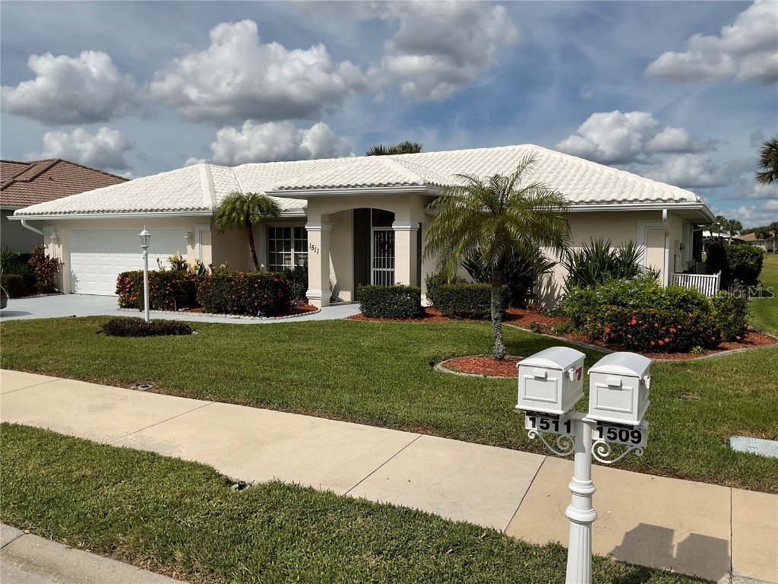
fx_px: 652
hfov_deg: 61.7
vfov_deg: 48.2
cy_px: 292
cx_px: 389
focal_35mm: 29
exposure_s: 1/5263
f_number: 1.8
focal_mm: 3
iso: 16
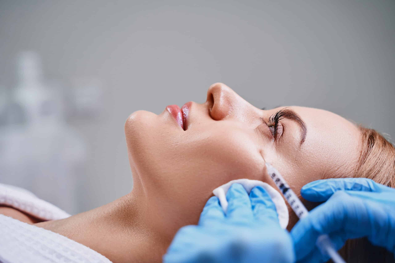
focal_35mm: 72
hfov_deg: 28.1
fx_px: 790
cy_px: 132
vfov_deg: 18.9
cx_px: 198
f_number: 4
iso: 250
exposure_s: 1/100
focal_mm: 72
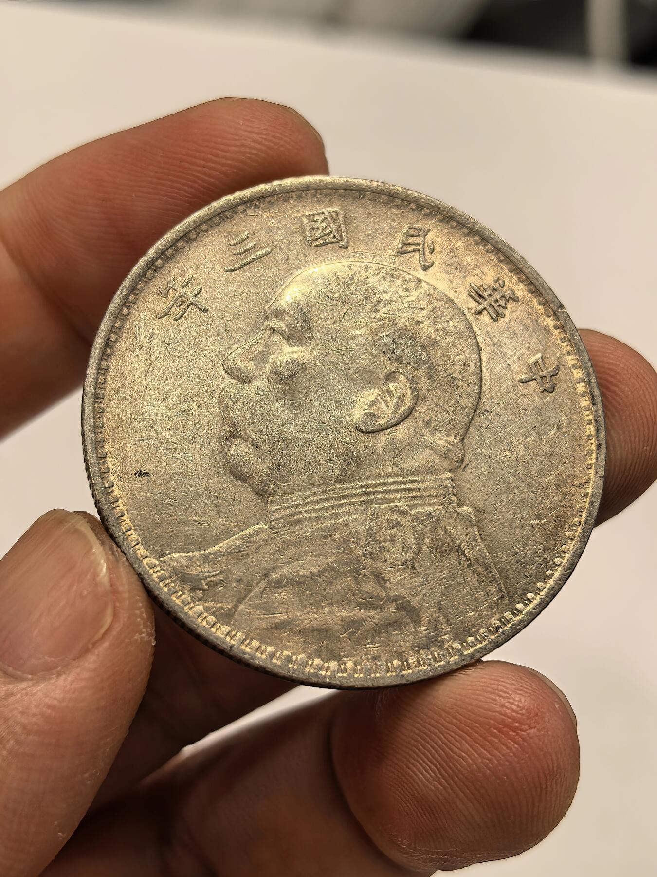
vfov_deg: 35.5
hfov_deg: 27.0
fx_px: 1367
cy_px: 438
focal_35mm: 54
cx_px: 328
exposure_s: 1/100
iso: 200
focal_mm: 6.98
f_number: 2
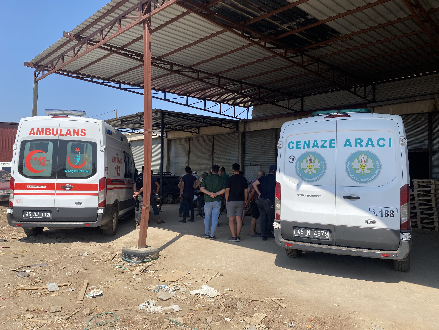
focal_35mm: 26
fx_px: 330
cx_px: 220
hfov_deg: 67.3
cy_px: 165
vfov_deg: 53.1
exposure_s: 1/2183
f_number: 1.8
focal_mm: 4.25
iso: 32
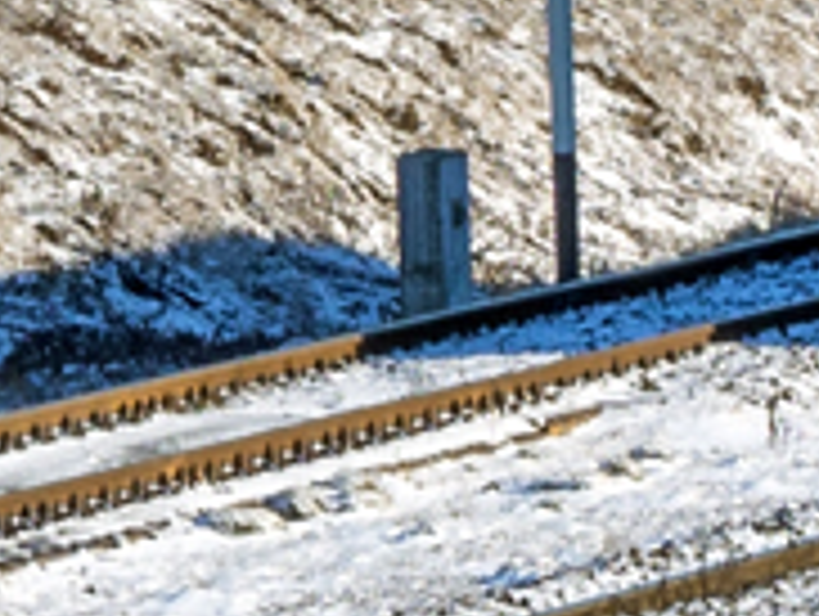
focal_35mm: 786
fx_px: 18621
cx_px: 3357
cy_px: -834
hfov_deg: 2.5
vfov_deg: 1.9
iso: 160
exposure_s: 1/400
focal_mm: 62
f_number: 9
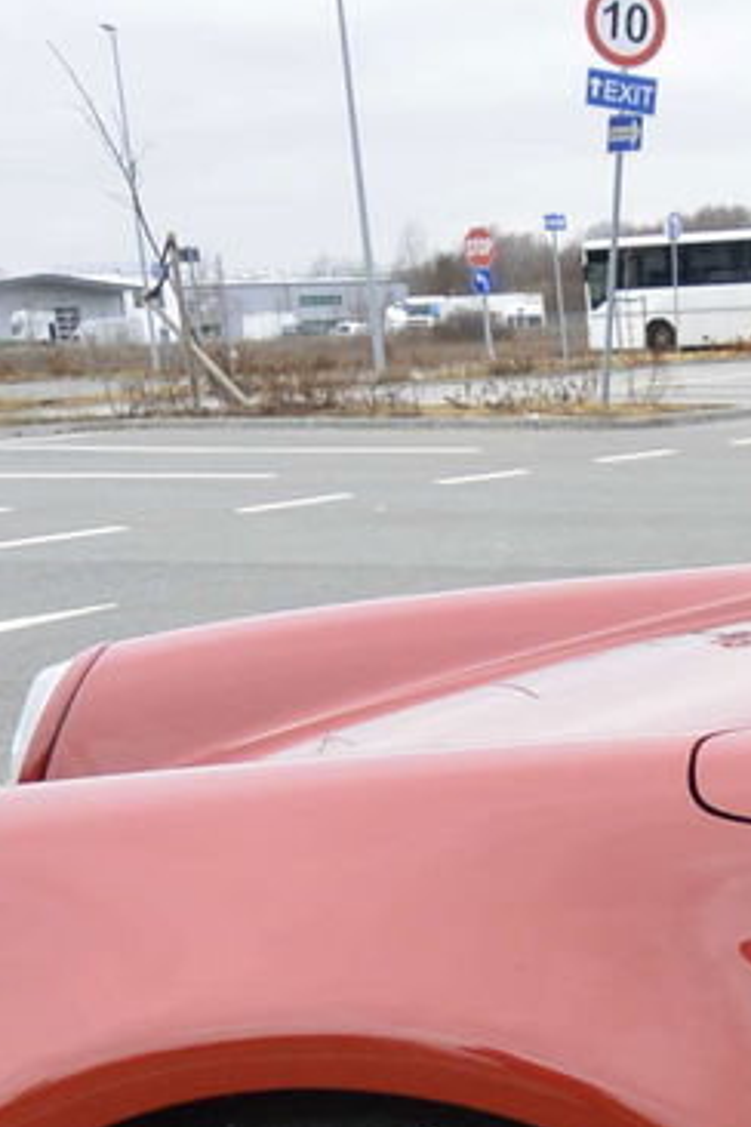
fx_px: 2660
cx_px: 1130
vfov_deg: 22.0
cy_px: 1369
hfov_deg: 14.9
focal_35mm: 85
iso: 160
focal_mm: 10
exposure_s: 1/125
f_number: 3.5
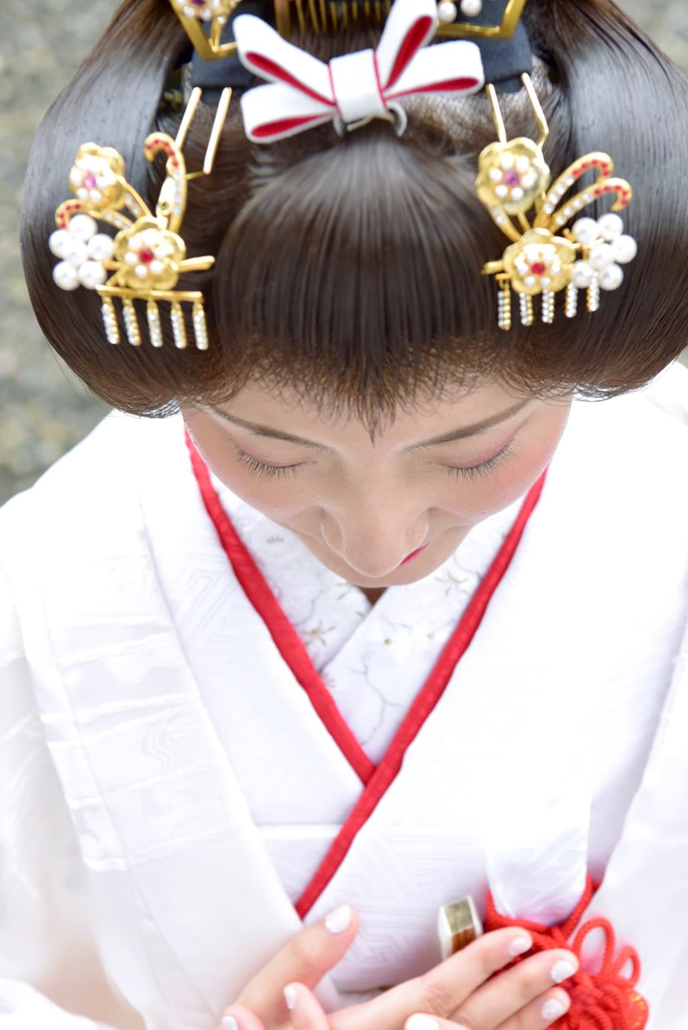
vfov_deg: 24.8
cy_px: 512
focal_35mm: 82
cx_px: 374
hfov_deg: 16.7
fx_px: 2348
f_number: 6.3
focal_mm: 70
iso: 1000
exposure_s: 1/200
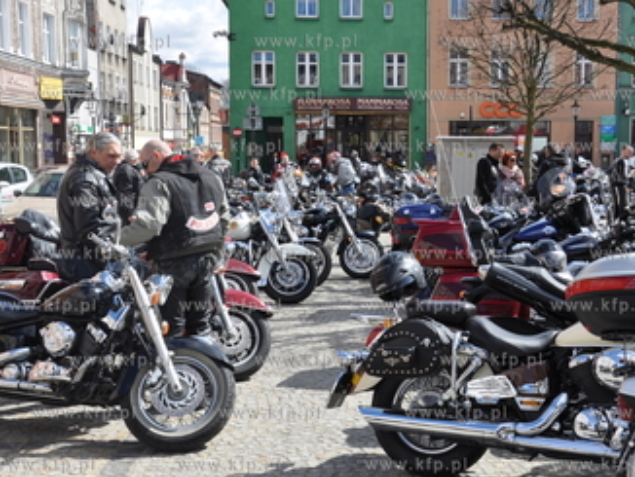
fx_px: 973
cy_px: 226
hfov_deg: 36.0
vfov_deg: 27.6
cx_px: 374
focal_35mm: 53
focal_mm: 30
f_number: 11
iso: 200
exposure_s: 1/125
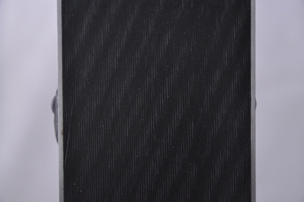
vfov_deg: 8.7
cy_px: 101
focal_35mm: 158
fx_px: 1329
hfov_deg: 13.1
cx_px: 152
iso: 3200
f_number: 9.5
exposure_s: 1/125
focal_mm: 105
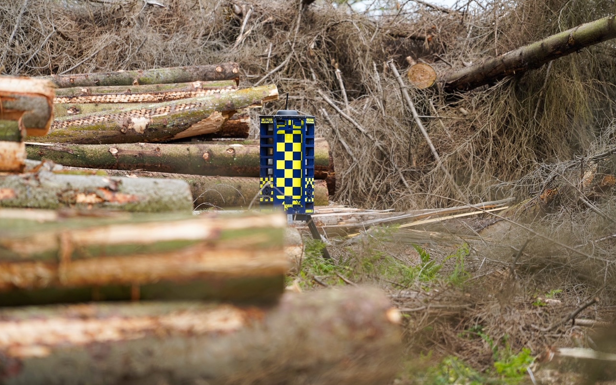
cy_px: 186
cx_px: 308
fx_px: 3442
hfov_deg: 10.2
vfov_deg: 6.4
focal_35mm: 205
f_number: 4
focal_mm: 200
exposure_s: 1/320
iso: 100
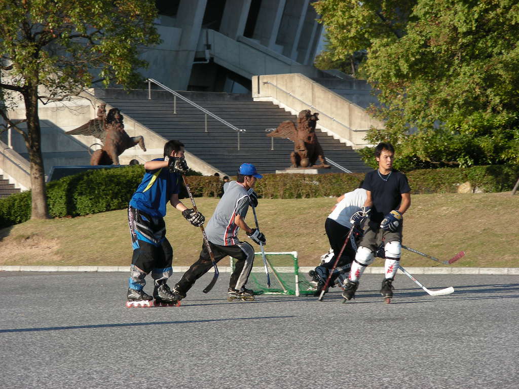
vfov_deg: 8.6
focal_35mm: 172
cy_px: 194
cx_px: 260
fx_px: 2579
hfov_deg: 11.5
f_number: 4
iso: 50
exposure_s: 1/261
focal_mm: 28.7
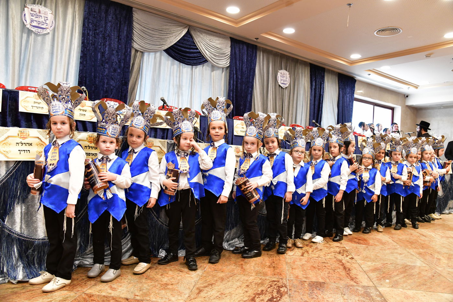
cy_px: 151
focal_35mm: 28
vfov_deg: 46.4
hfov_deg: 65.5
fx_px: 352
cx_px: 226
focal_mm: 28
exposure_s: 1/100
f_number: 5.6
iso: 2500
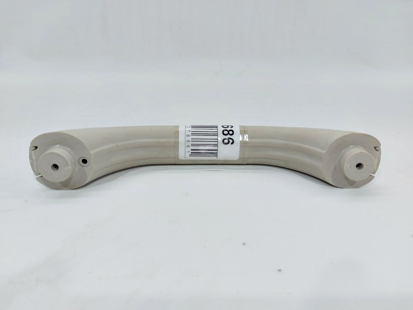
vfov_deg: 56.8
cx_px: 206
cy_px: 155
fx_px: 286
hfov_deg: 71.6
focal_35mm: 24
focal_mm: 5.23
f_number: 1.8
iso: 80
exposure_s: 1/50
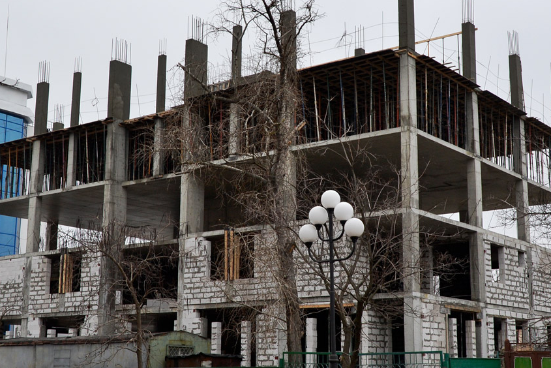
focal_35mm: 56
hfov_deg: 35.7
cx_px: 282
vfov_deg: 24.3
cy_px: 172
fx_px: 856
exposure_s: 1/100
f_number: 6.3
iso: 180
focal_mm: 21
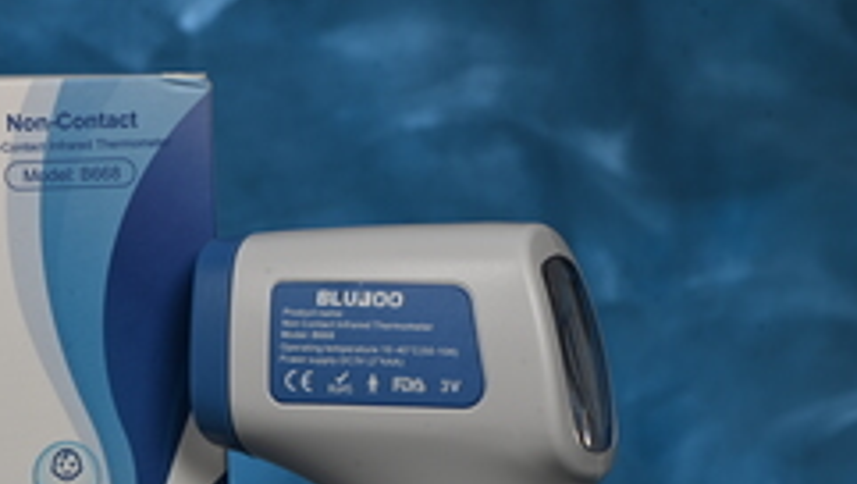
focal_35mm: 228
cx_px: 164
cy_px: 507
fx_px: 5185
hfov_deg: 9.4
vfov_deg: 5.3
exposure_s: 1/200
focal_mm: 105
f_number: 18
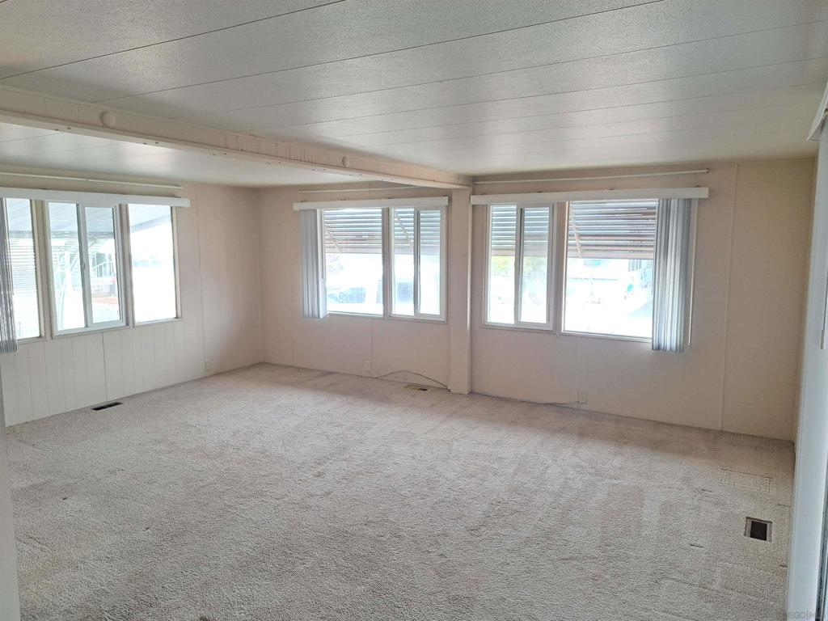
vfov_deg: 56.8
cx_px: 414
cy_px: 310
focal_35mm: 24
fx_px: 574
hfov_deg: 71.6
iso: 160
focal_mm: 5.23
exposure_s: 1/60
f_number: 1.8
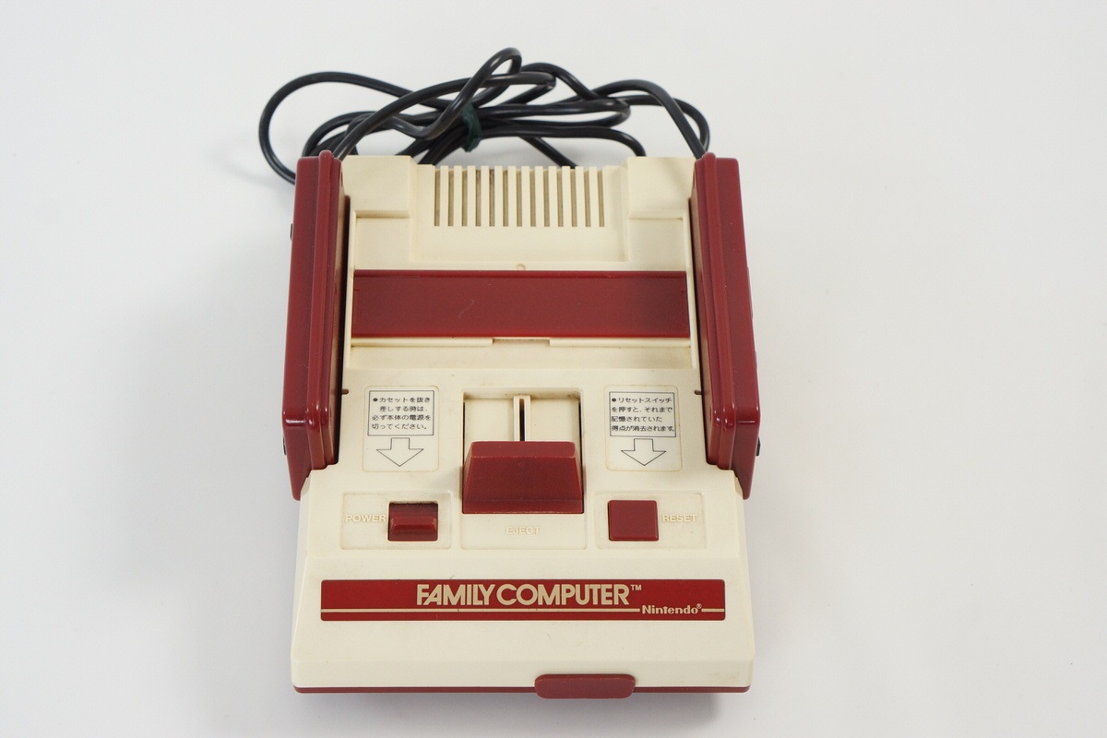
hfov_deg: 27.0
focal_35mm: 75
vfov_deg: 18.2
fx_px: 2306
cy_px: 369
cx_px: 554
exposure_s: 1/80
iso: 800
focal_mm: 50
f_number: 6.3
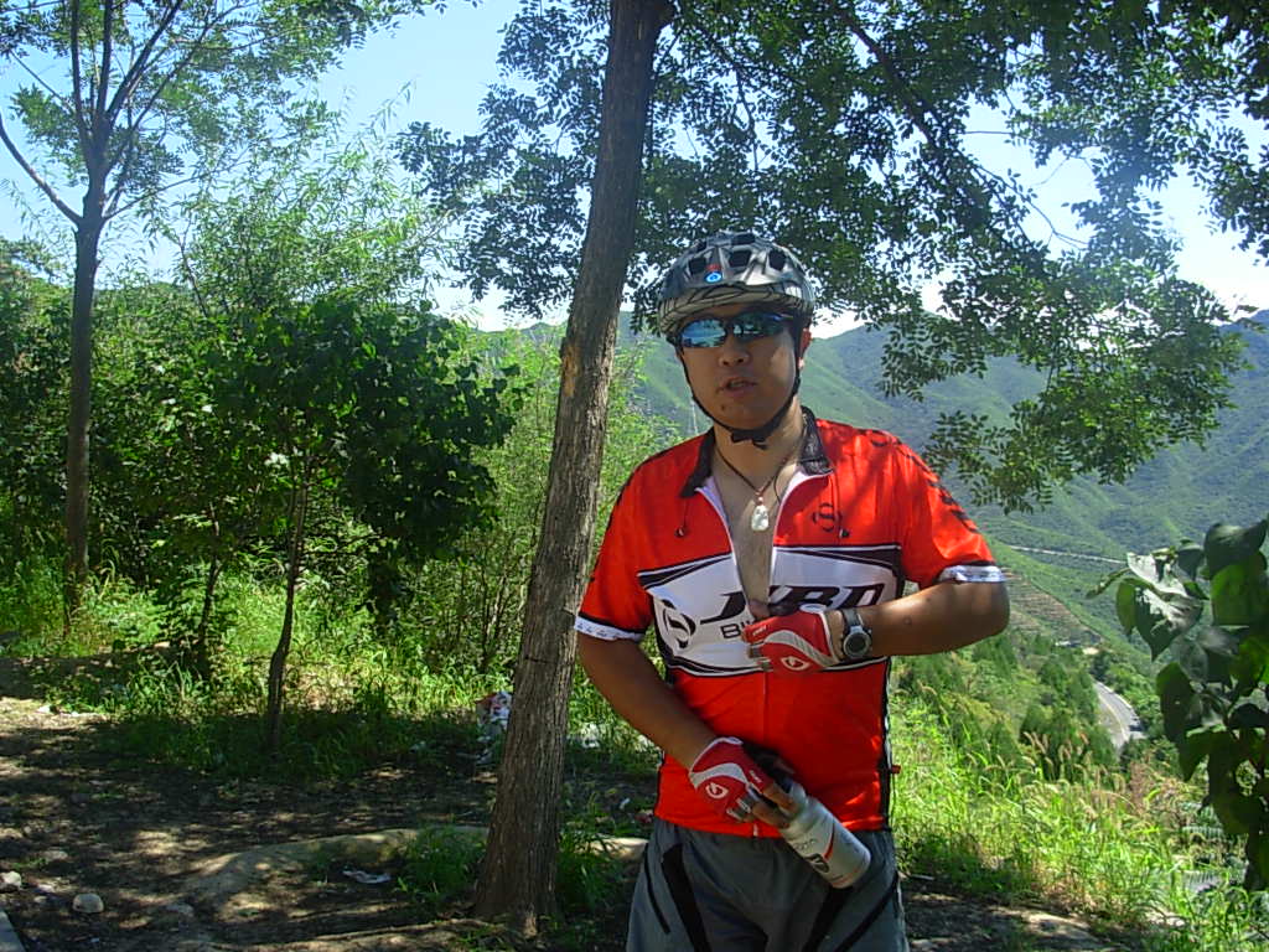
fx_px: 1393
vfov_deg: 37.7
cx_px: 634
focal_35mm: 38
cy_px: 476
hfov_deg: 49.0
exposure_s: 1/406
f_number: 2.9
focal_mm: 6.3
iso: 50
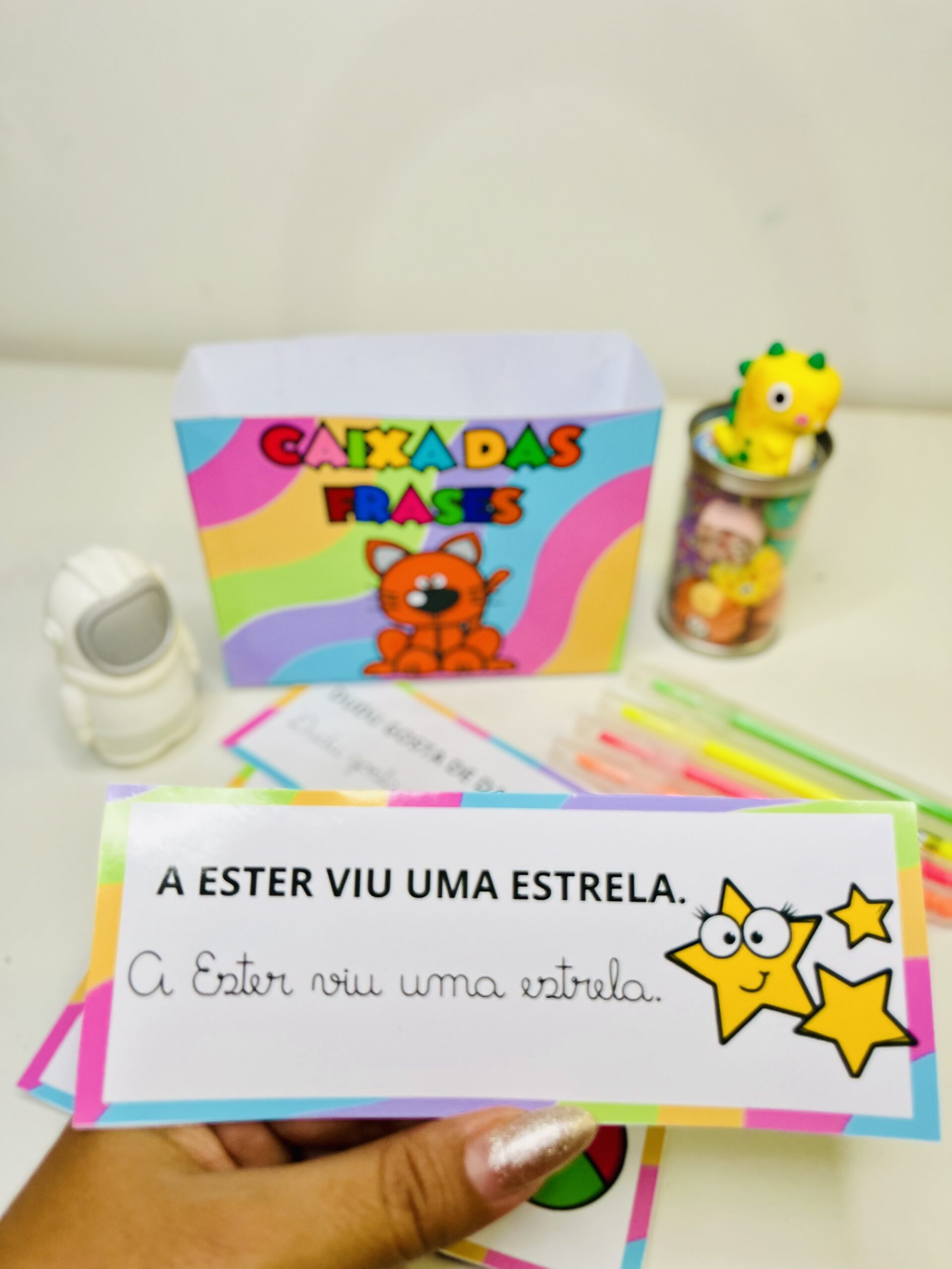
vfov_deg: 67.3
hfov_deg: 53.1
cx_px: 476
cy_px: 634
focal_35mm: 26
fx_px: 953
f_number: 1.6
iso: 160
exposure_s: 1/60
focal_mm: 5.1
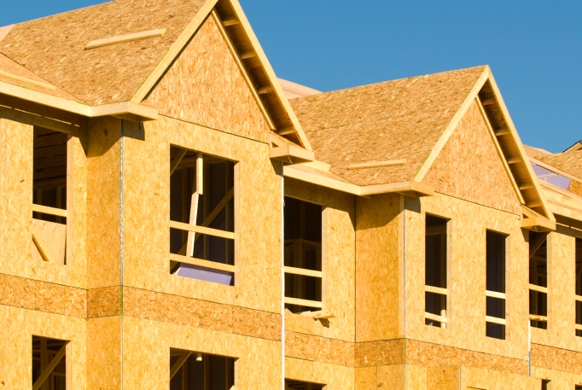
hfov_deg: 13.8
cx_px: 285
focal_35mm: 149
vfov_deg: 9.2
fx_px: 2412
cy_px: 205
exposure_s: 1/500
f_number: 5.6
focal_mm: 80
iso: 100
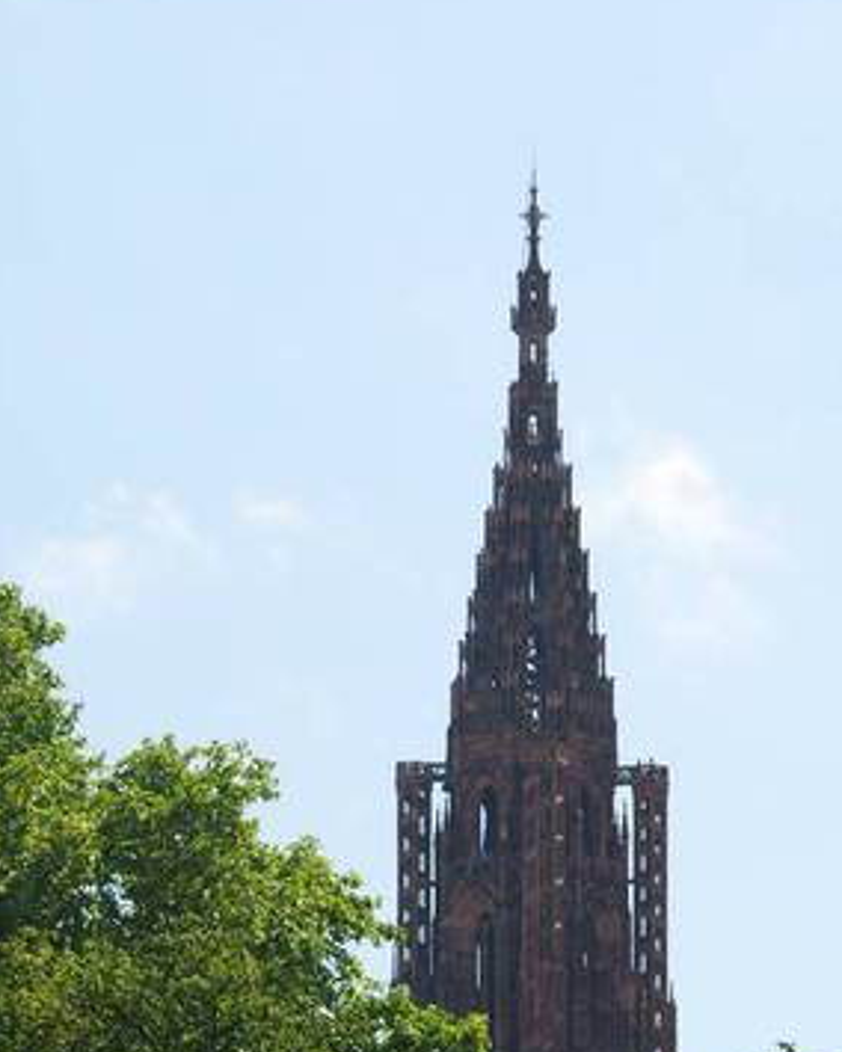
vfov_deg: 6.2
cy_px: 945
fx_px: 9688
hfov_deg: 5.0
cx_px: 451
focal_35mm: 311
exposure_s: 1/200
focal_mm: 112
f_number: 9
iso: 100
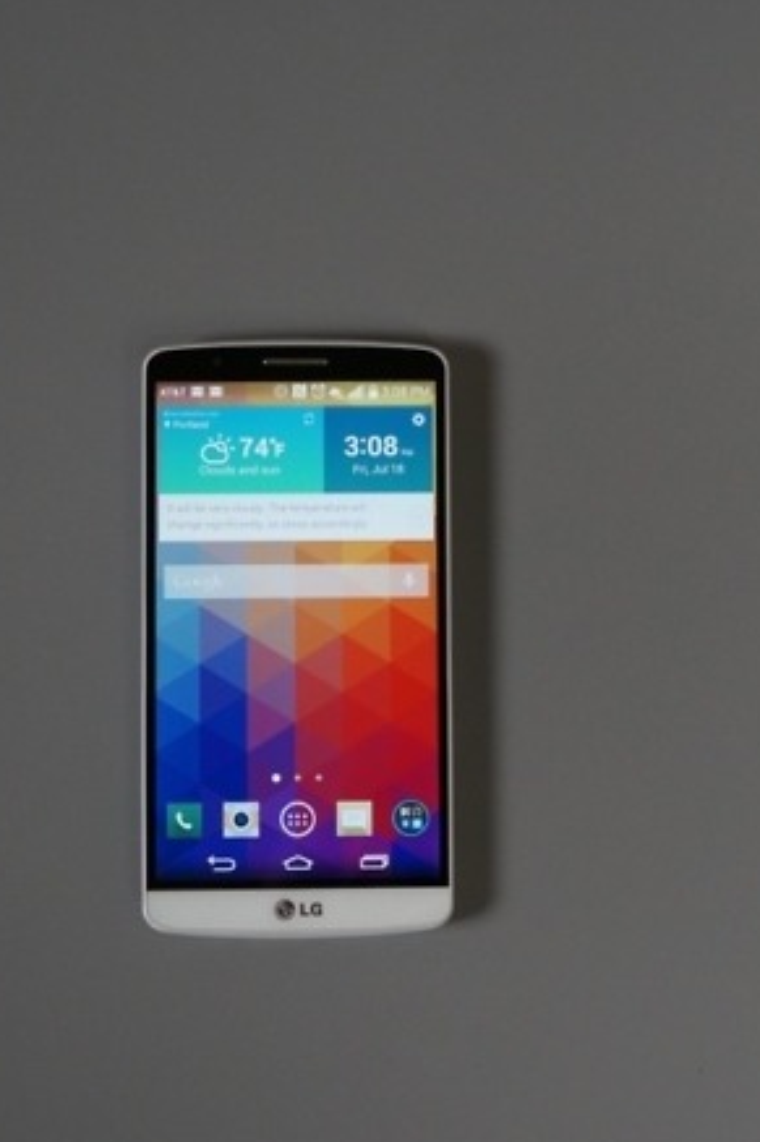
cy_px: 635
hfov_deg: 17.1
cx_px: 590
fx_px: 2503
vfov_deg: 25.7
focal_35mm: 79
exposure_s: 1/60
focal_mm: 30
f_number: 4
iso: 640
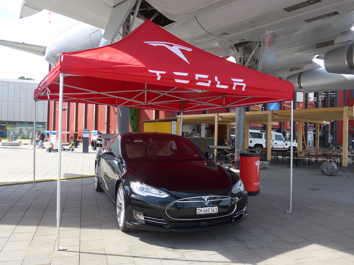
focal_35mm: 29
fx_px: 297
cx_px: 177
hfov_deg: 61.7
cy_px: 132
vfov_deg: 48.2
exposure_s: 1/400
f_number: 2.8
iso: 80
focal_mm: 6
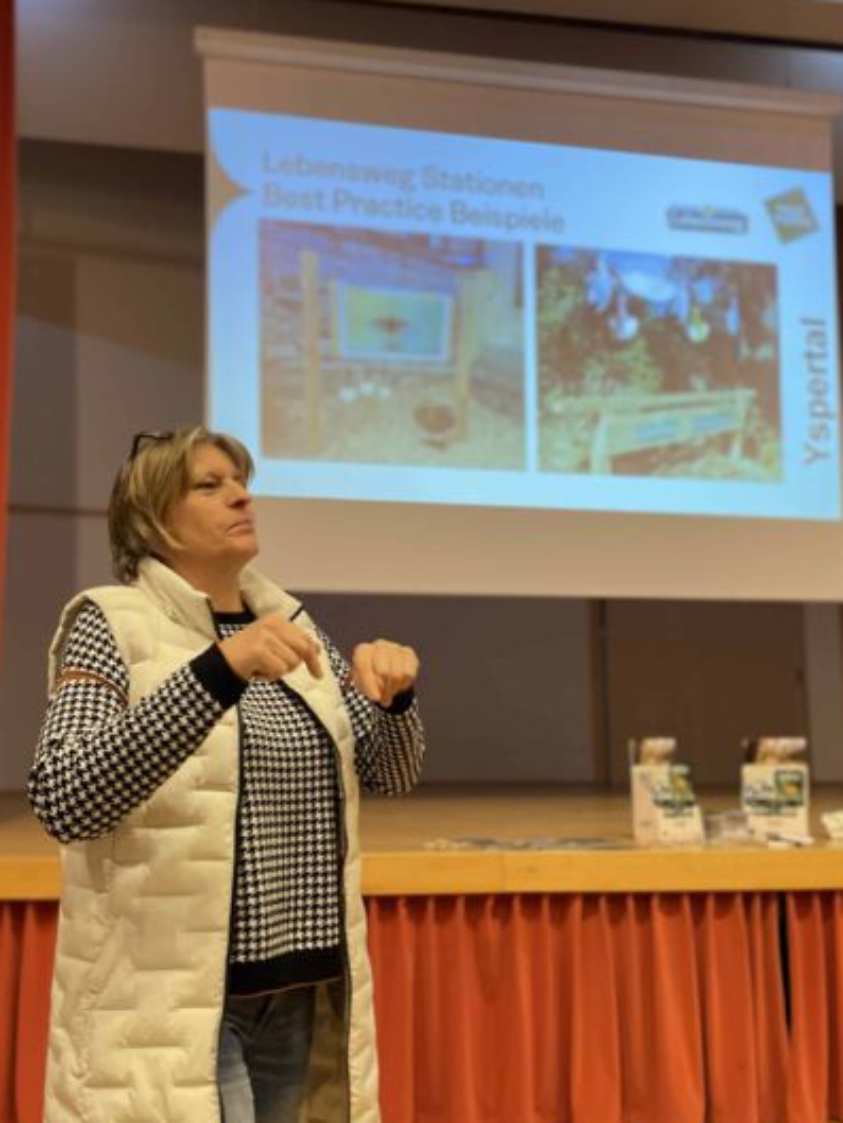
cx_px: 409
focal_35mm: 36
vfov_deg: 51.3
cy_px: 580
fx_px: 1168
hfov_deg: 39.7
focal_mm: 4.2
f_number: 1.6
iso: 250
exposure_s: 1/50
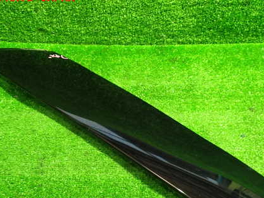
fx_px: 328
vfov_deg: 33.3
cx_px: 149
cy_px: 131
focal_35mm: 43
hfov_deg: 43.8
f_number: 2.3
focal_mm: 5.4
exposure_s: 1/30
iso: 640
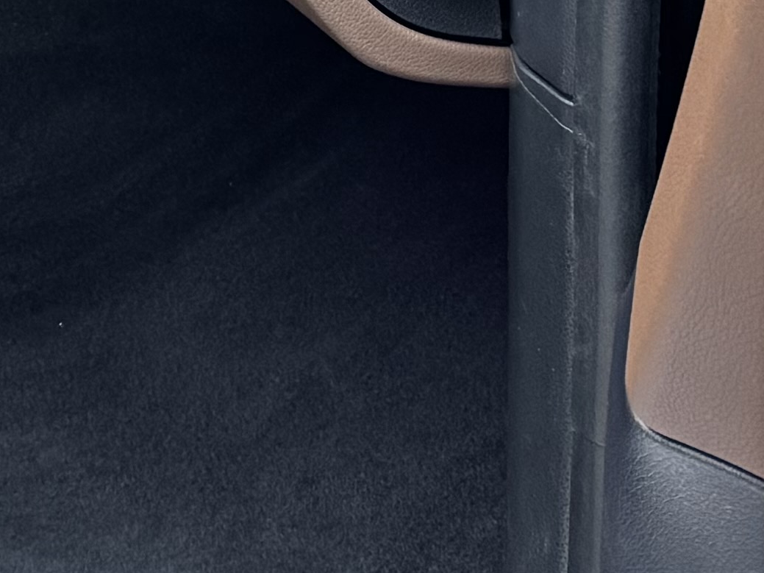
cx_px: -429
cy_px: -497
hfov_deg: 13.9
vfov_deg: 10.5
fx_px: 2913
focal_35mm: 132
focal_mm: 6.76
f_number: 1.78
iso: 320
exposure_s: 1/50
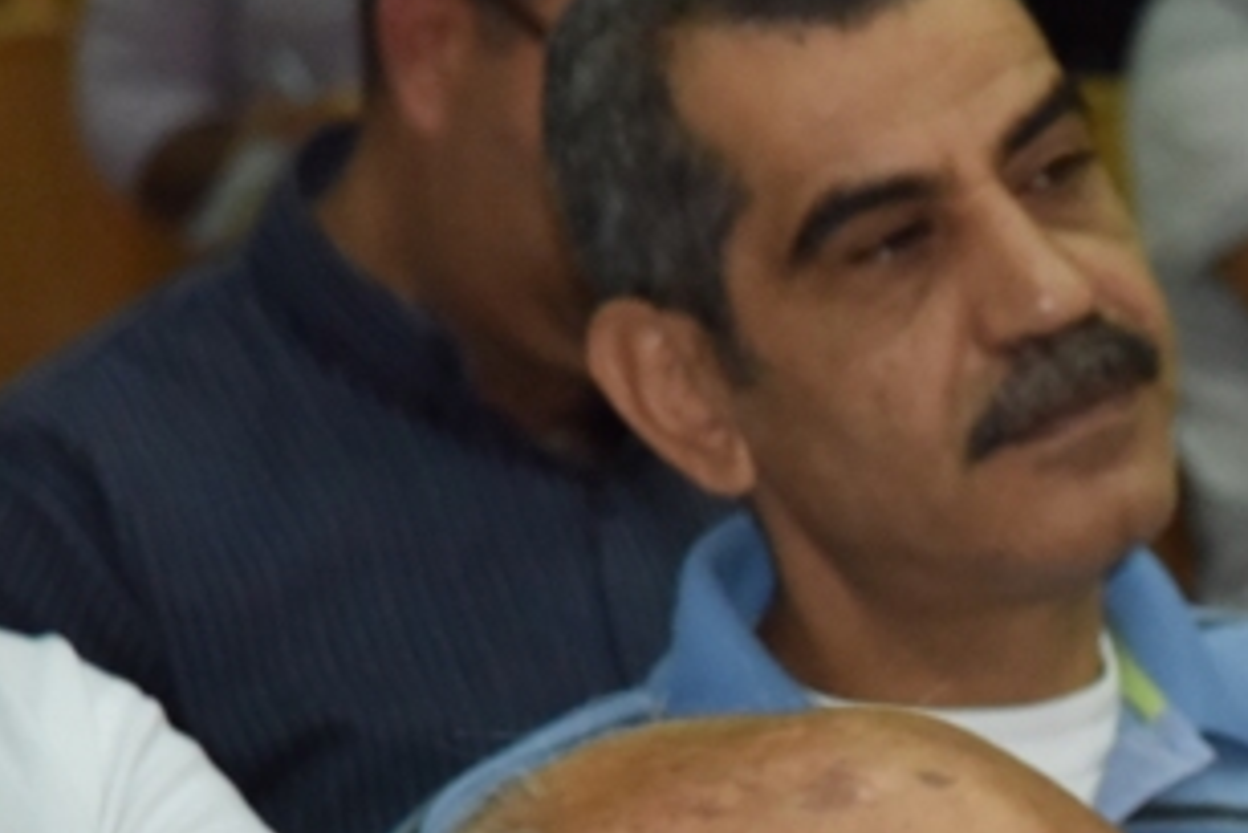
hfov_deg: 5.1
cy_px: 1128
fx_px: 13873
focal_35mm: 400
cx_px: 1931
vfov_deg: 3.4
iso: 2500
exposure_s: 1/250
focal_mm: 120
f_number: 8
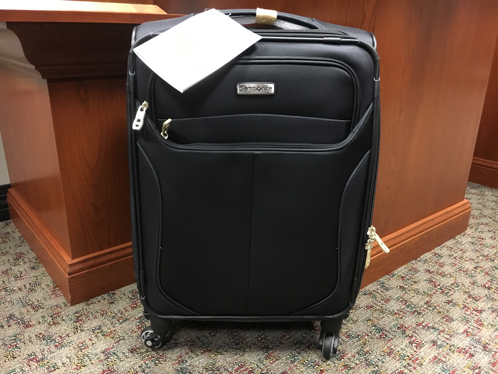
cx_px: 249
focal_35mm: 29
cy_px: 187
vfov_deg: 48.2
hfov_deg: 61.7
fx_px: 417
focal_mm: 4.15
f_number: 2.2
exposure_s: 1/15
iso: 250
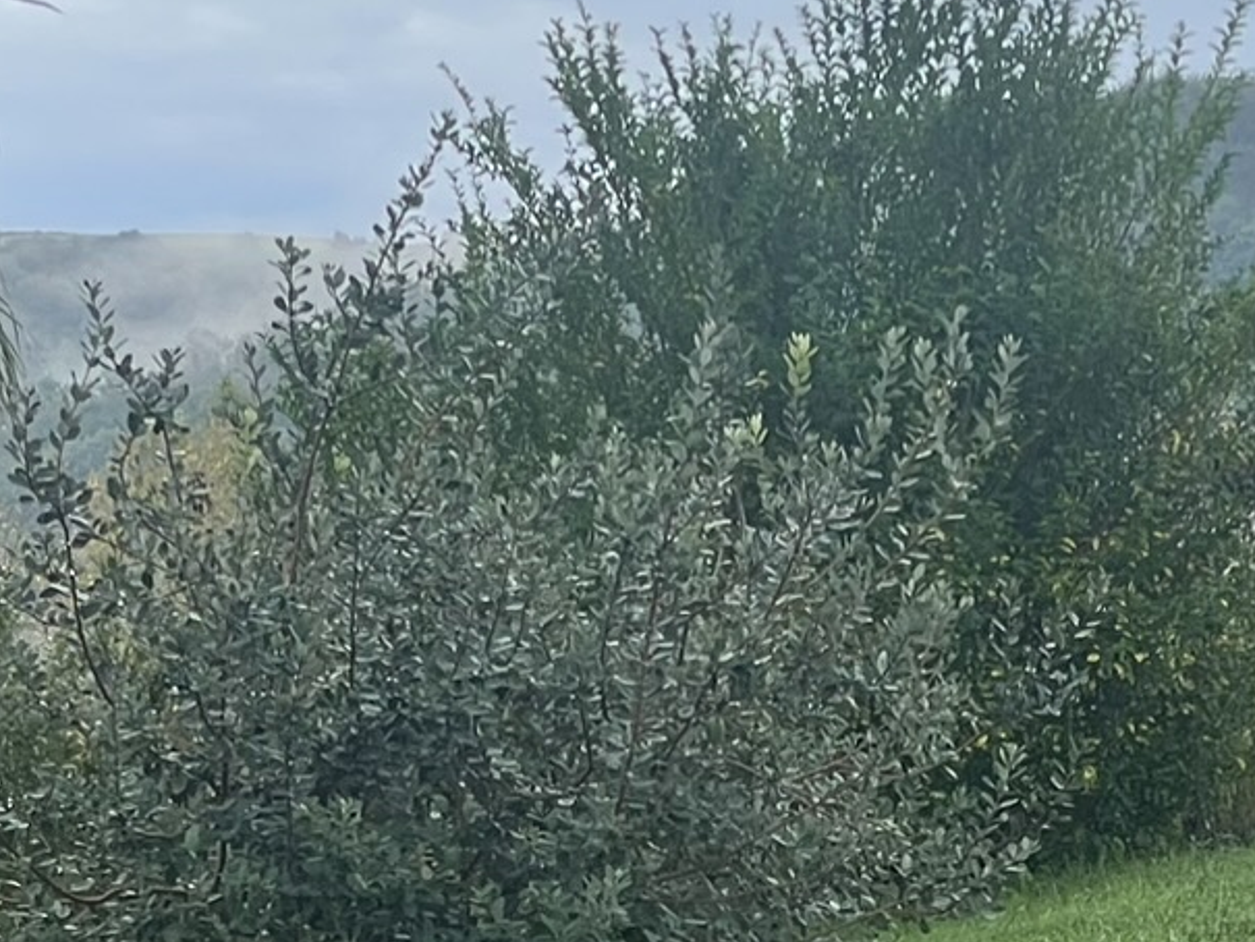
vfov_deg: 8.4
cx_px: 543
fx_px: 6382
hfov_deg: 11.2
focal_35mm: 176
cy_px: 1129
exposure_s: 1/99
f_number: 2
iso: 25
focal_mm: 6
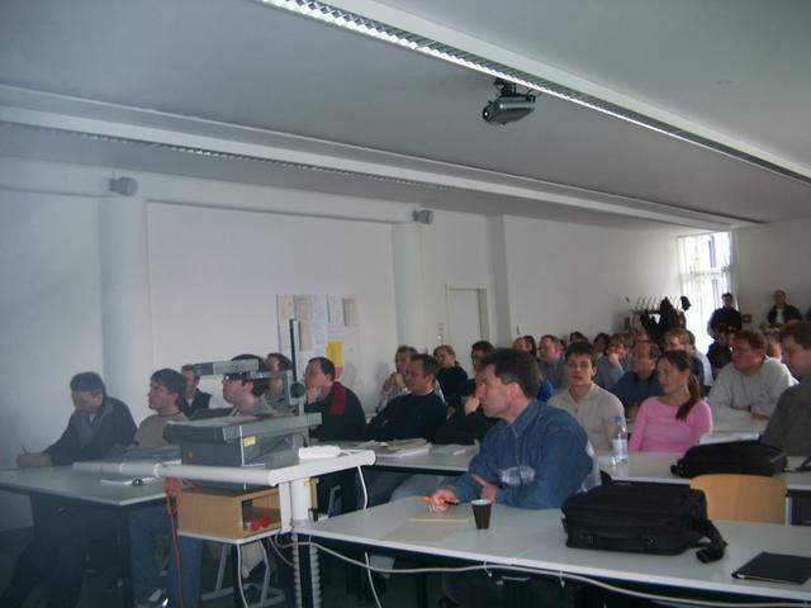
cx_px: 406
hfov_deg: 50.1
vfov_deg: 38.7
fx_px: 867
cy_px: 304
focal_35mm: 37
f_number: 2.6
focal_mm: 7.6
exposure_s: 1/60
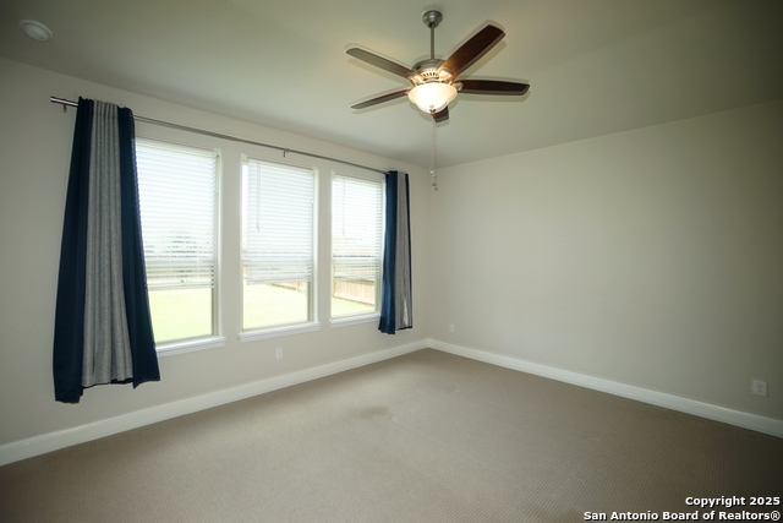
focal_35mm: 15
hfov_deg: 100.4
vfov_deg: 77.4
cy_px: 262
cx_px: 392
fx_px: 326
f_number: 4
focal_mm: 10
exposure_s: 1/60
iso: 100
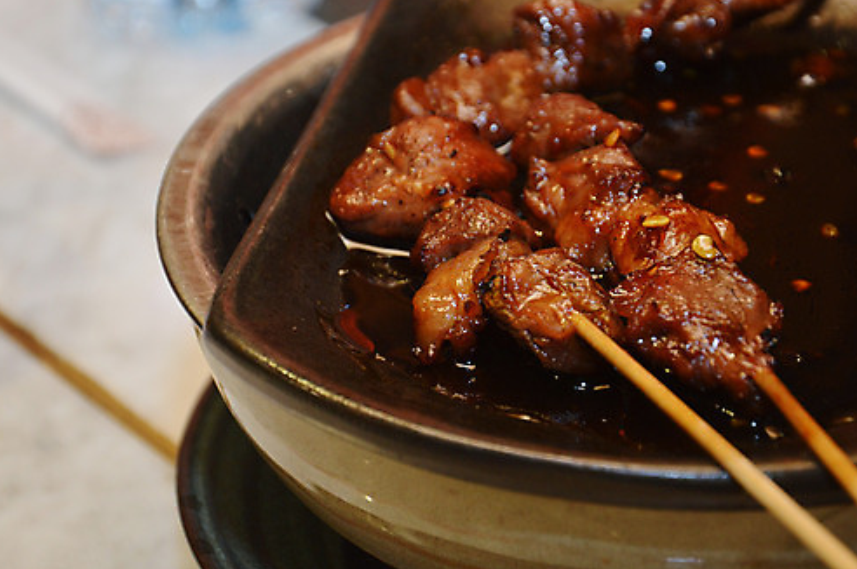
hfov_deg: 14.9
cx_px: 472
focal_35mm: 138
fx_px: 3273
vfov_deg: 9.9
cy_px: 228
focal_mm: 75
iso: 400
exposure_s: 1/60
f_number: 5.6
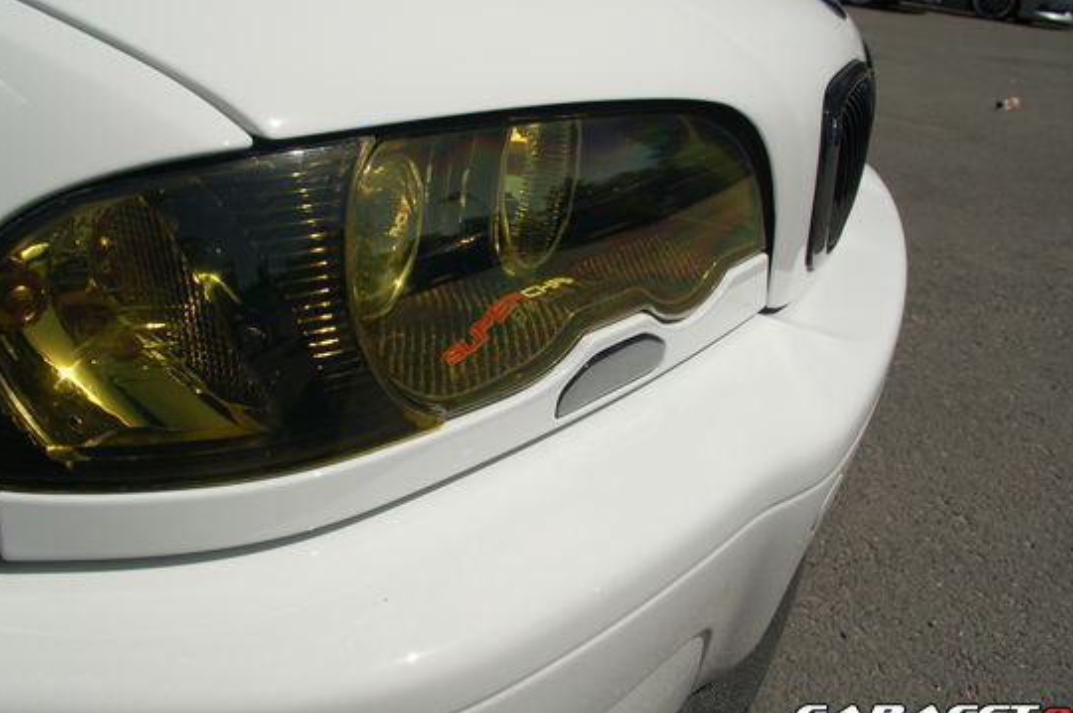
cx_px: 499
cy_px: 312
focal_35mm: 32
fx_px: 953
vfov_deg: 41.0
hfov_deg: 58.7
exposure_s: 1/250
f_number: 8
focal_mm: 18
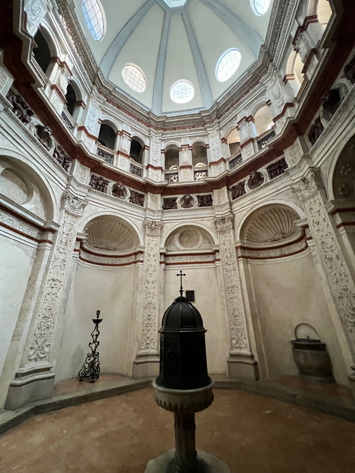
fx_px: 178
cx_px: 178
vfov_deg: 106.2
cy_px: 236
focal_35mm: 13
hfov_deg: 89.9
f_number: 1.8
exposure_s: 1/43
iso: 1000
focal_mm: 1.57
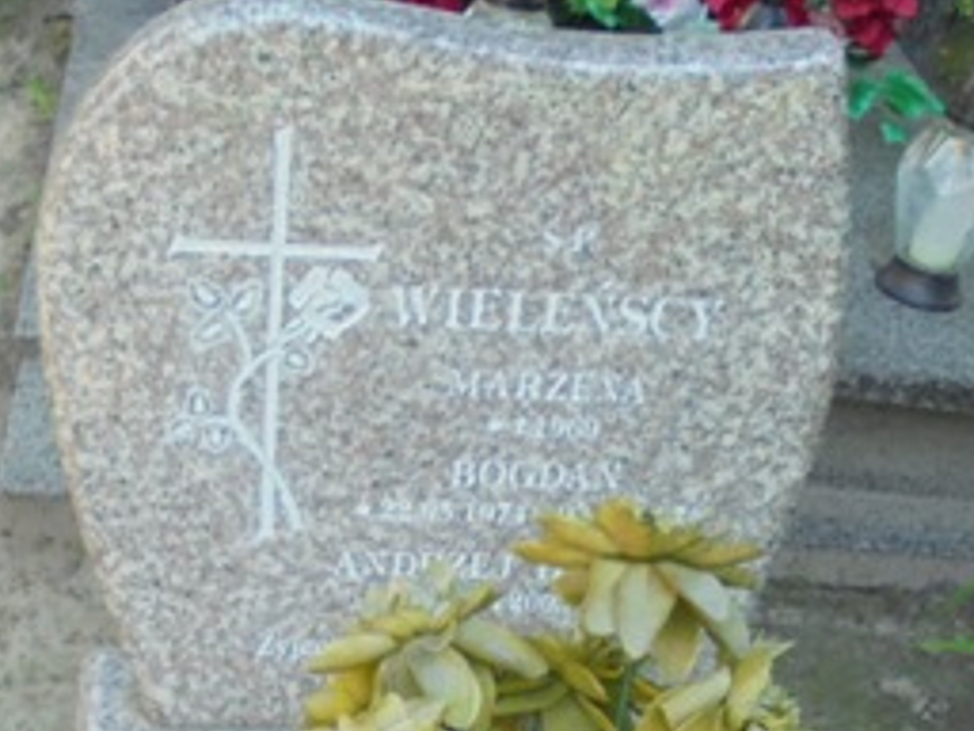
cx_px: 468
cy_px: 872
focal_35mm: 65
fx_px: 1829
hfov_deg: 29.8
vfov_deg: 21.1
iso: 100
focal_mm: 4.6
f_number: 3.5
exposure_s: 1/100
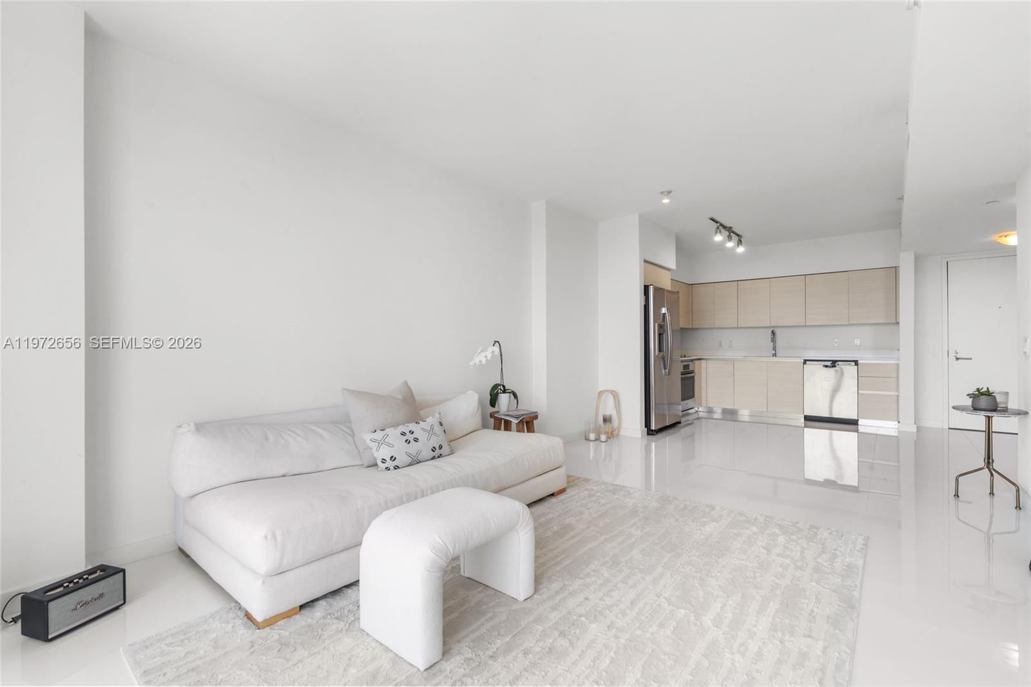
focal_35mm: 16
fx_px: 472
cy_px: 344
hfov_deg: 95.0
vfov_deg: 72.0
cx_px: 516
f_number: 14
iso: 250
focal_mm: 16.5
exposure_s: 1/3
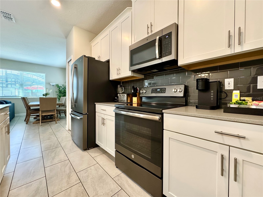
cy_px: 98
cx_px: 132
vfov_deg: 85.7
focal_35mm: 14
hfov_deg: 102.1
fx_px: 106
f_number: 2.2
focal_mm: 2.22
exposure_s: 1/60
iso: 320
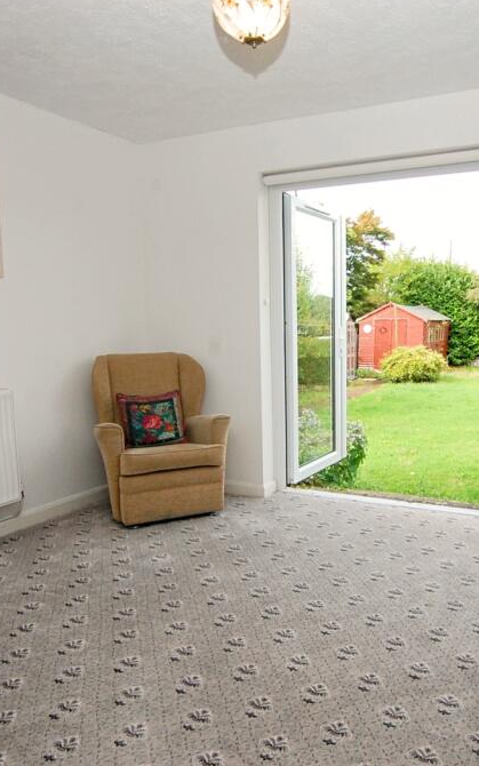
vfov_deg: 66.5
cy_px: 379
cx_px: 319
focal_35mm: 28
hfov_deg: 43.9
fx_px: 585
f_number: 8
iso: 800
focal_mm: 12
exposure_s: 1/250
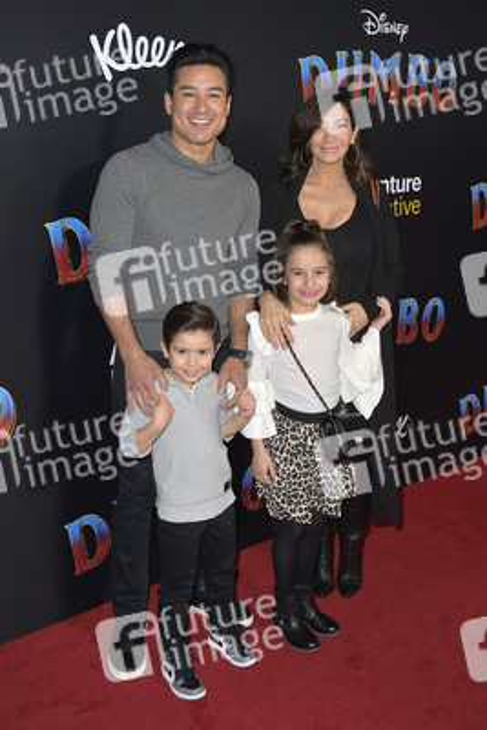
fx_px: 770
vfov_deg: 50.7
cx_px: 244
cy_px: 365
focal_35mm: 38
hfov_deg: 35.1
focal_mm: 38
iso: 250
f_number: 5.6
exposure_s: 1/250
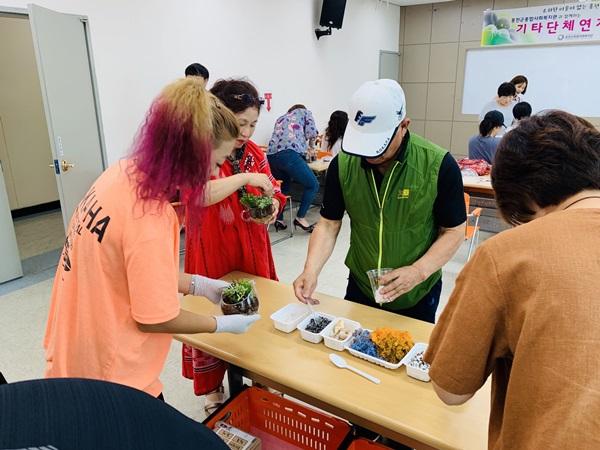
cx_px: 300
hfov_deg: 67.3
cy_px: 225
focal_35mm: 26
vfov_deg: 53.1
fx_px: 451
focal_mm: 4.25
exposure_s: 1/60
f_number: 1.8
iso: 50
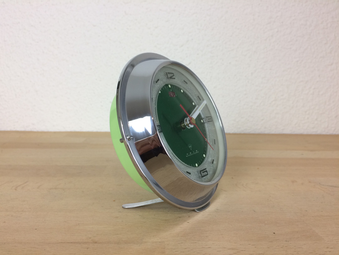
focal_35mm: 29
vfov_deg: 48.2
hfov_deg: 61.7
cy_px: 128
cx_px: 170
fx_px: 284
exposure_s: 1/33
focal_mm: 4.15
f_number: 2.2
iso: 32
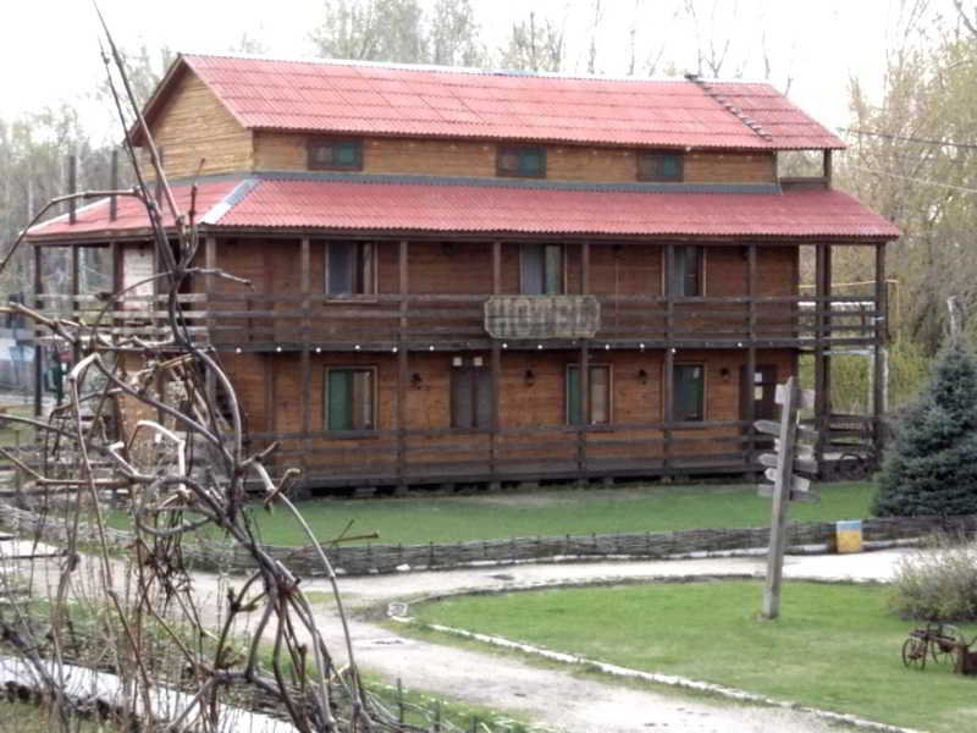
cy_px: 366
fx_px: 2314
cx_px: 488
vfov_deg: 18.0
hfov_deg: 23.8
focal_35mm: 82
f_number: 4.8
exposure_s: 1/320
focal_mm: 11.6
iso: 200
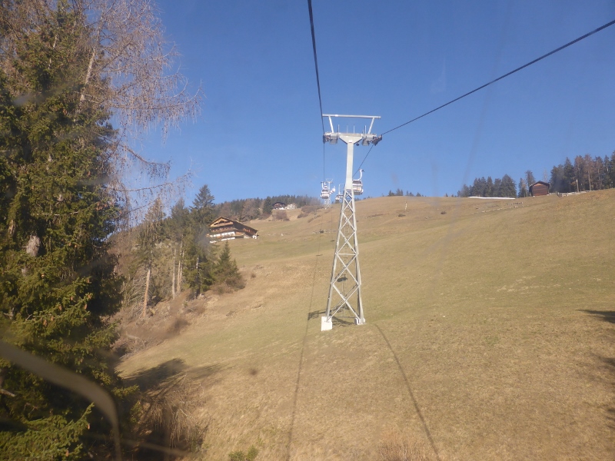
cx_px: 308
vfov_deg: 54.9
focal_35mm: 25
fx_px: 444
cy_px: 230
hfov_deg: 69.4
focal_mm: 4.3
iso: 100
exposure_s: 1/500
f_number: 3.3
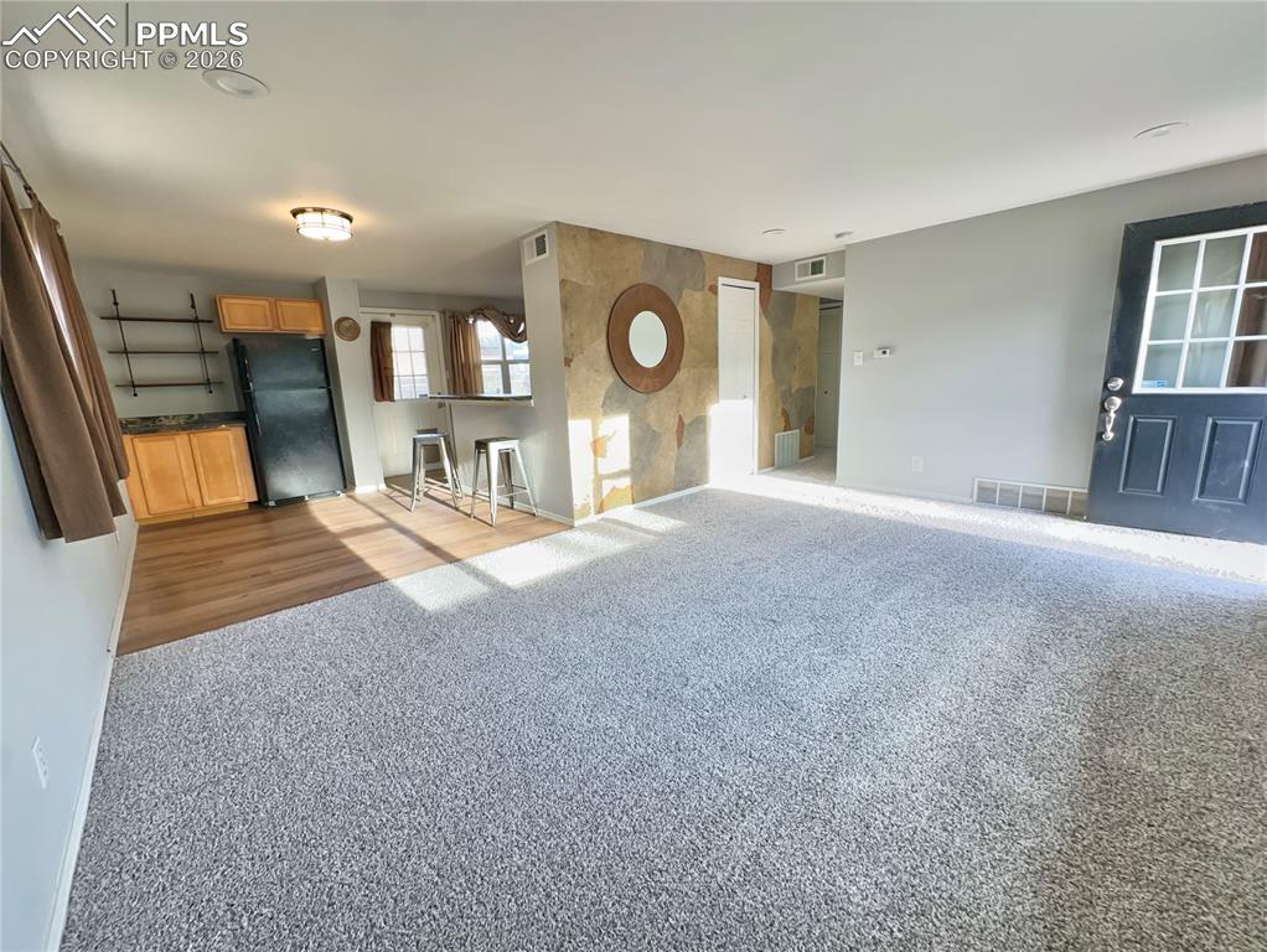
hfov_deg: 102.0
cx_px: 634
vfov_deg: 85.7
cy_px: 476
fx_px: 513
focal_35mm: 14
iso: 80
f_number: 2.2
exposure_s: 1/120
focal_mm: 2.2
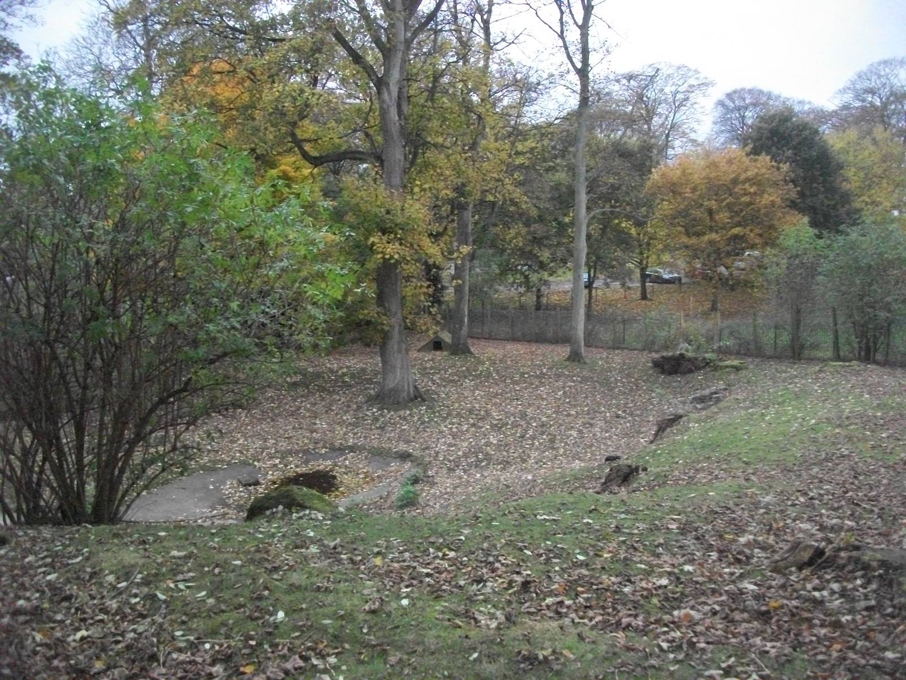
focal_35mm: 32
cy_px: 340
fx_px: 838
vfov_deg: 44.2
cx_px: 453
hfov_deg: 56.8
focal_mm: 5.7
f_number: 2.9
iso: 800
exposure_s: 1/500
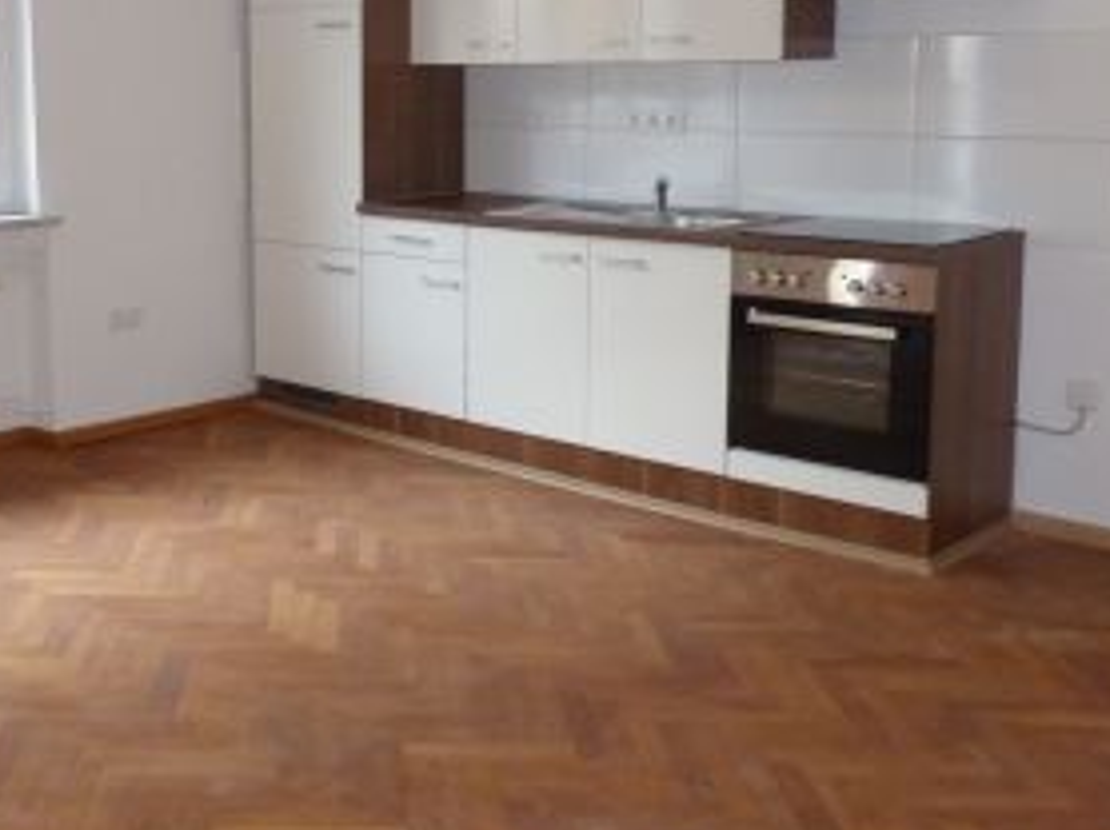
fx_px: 1442
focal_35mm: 45
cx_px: 244
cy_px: 289
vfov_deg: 31.9
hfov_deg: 40.6
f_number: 3.2
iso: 400
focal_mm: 4.5
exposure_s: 1/60
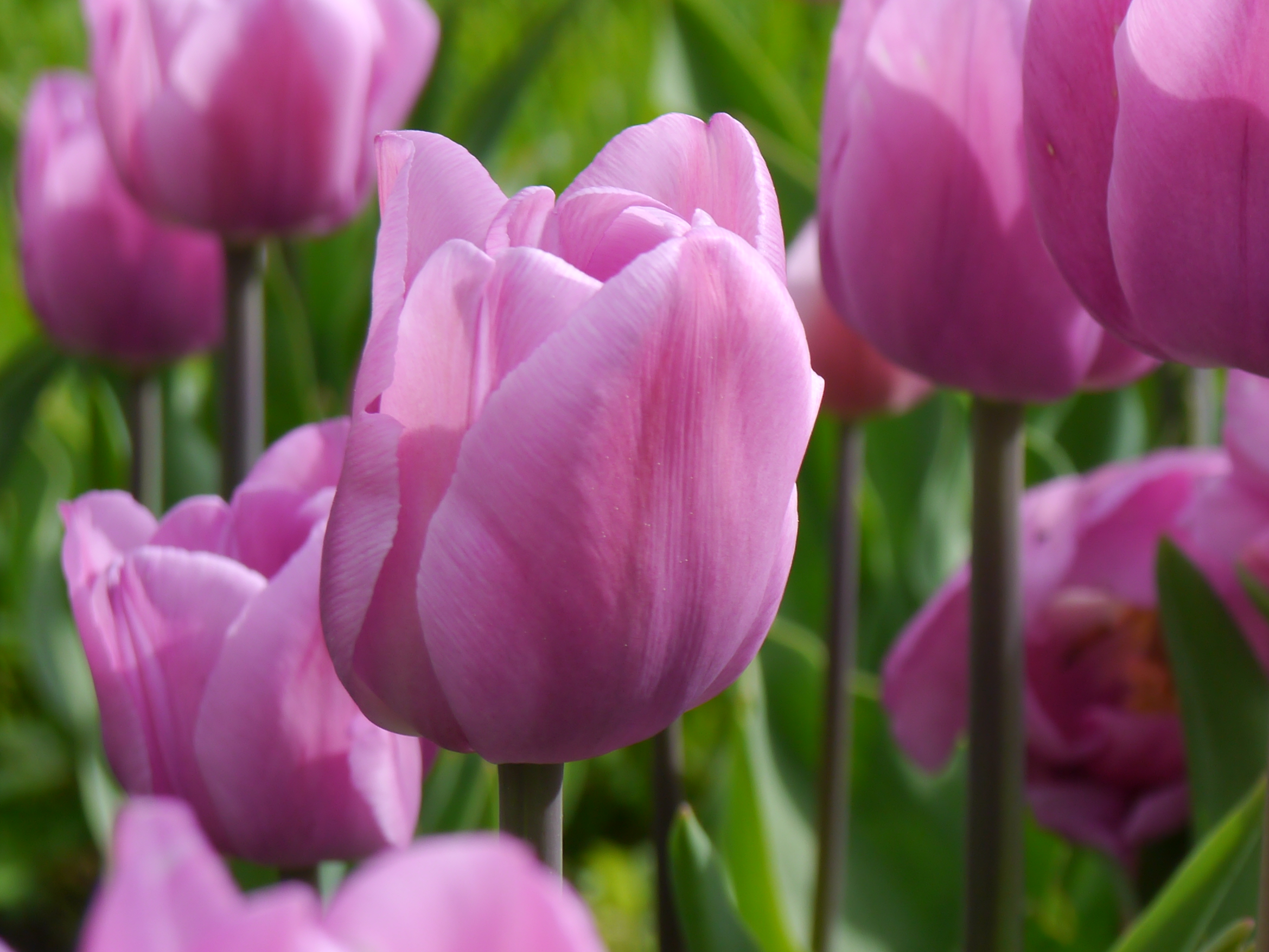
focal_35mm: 165
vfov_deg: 9.0
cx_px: 1239
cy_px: 272
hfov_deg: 11.9
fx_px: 6048
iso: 160
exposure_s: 1/250
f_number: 7.1
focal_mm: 42
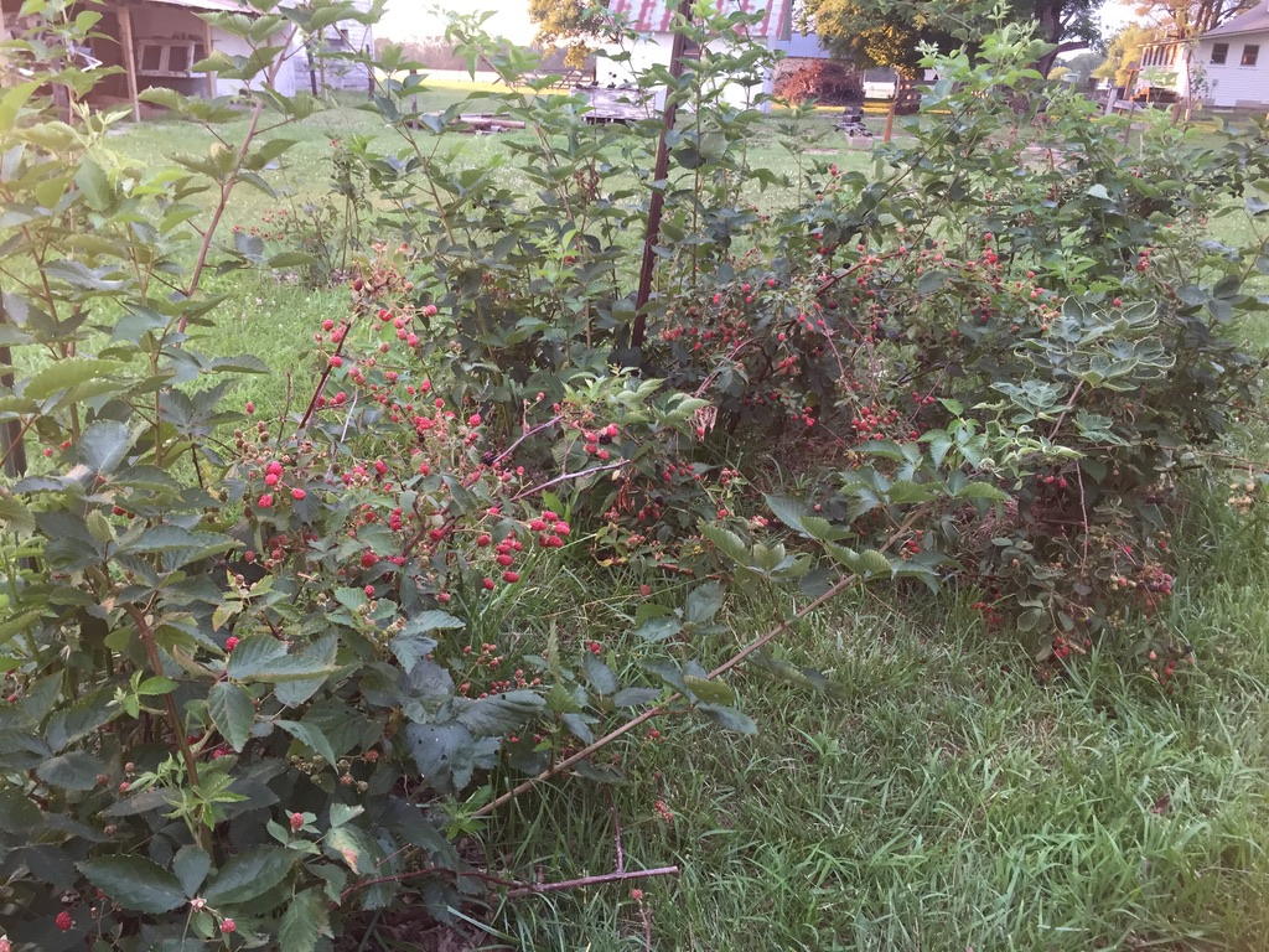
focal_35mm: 29
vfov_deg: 48.2
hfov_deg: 61.7
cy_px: 476
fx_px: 1063
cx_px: 634
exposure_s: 1/30
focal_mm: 4.15
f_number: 2.2
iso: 64
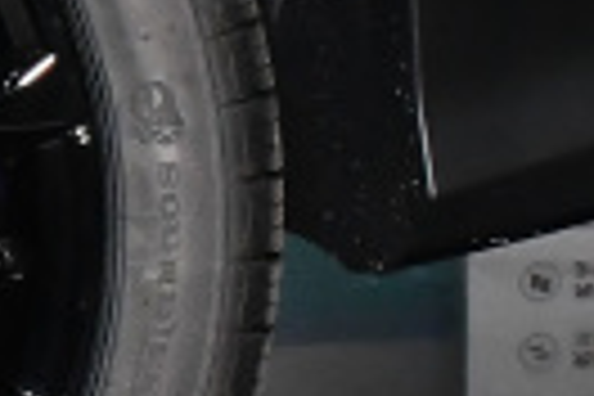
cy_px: 218
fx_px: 3399
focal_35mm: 206
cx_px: -490
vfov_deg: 6.7
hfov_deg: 9.5
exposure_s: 1/125
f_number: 9
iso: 5000
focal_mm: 20
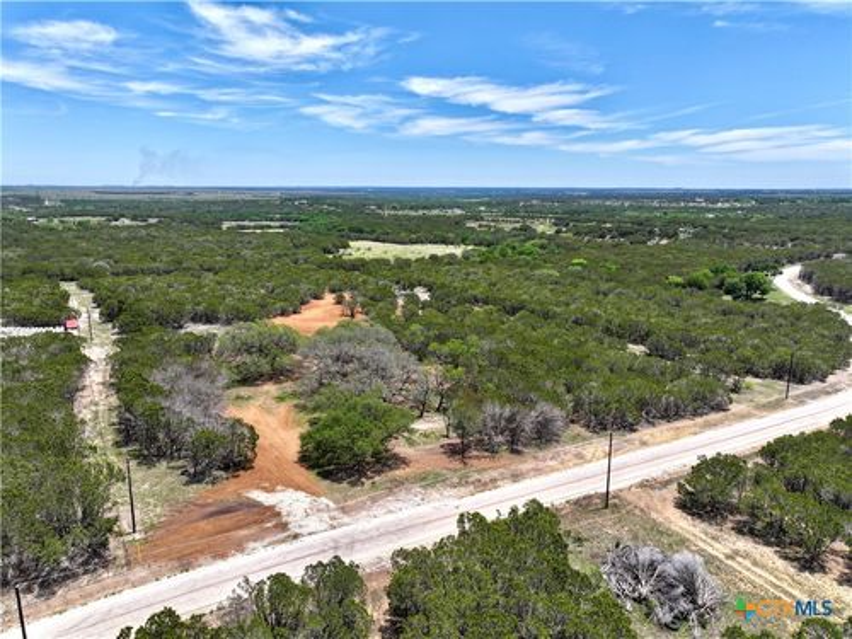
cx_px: 426
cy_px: 320
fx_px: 591
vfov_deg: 56.8
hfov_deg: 71.6
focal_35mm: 24
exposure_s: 1/160
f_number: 2.8
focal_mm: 12.29
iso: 110
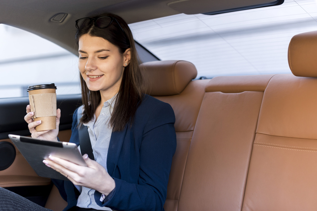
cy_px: 104
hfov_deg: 38.9
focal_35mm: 51
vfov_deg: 26.5
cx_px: 156
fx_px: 449
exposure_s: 1/160
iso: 320
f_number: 2.2
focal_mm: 50
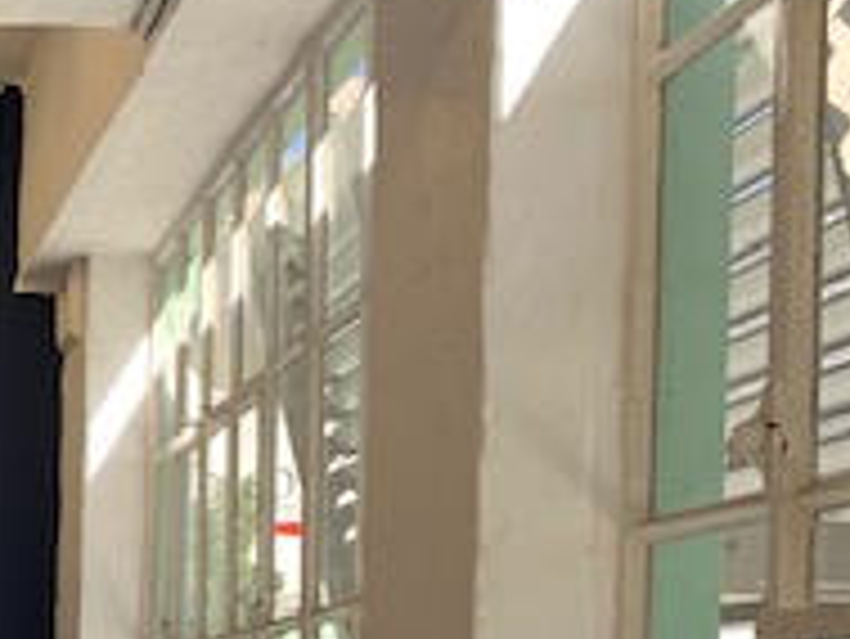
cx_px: -324
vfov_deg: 16.0
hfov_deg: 20.0
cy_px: 796
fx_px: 2162
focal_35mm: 88
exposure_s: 1/122
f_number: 1.8
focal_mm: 4.25
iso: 32
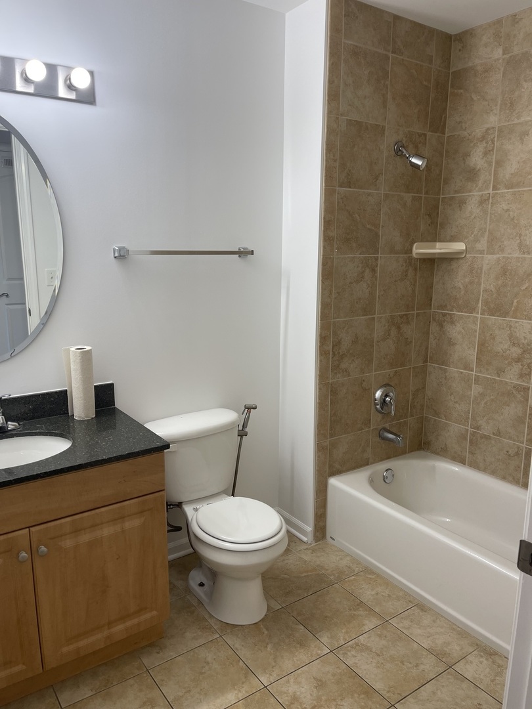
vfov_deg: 67.3
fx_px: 533
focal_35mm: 26
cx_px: 266
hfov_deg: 53.1
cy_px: 354
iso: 64
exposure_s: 1/120
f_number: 1.6
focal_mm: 5.1
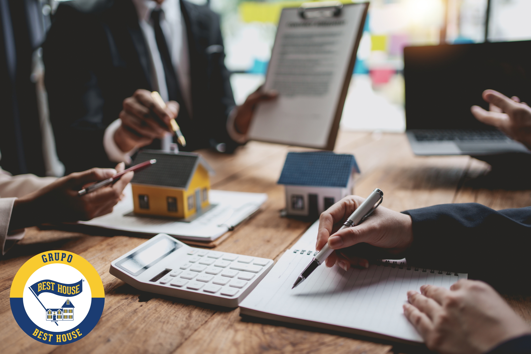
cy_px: 177
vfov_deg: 37.9
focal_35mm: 35
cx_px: 266
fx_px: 516
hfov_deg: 54.4
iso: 200
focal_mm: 35
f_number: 1.8
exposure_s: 1/640
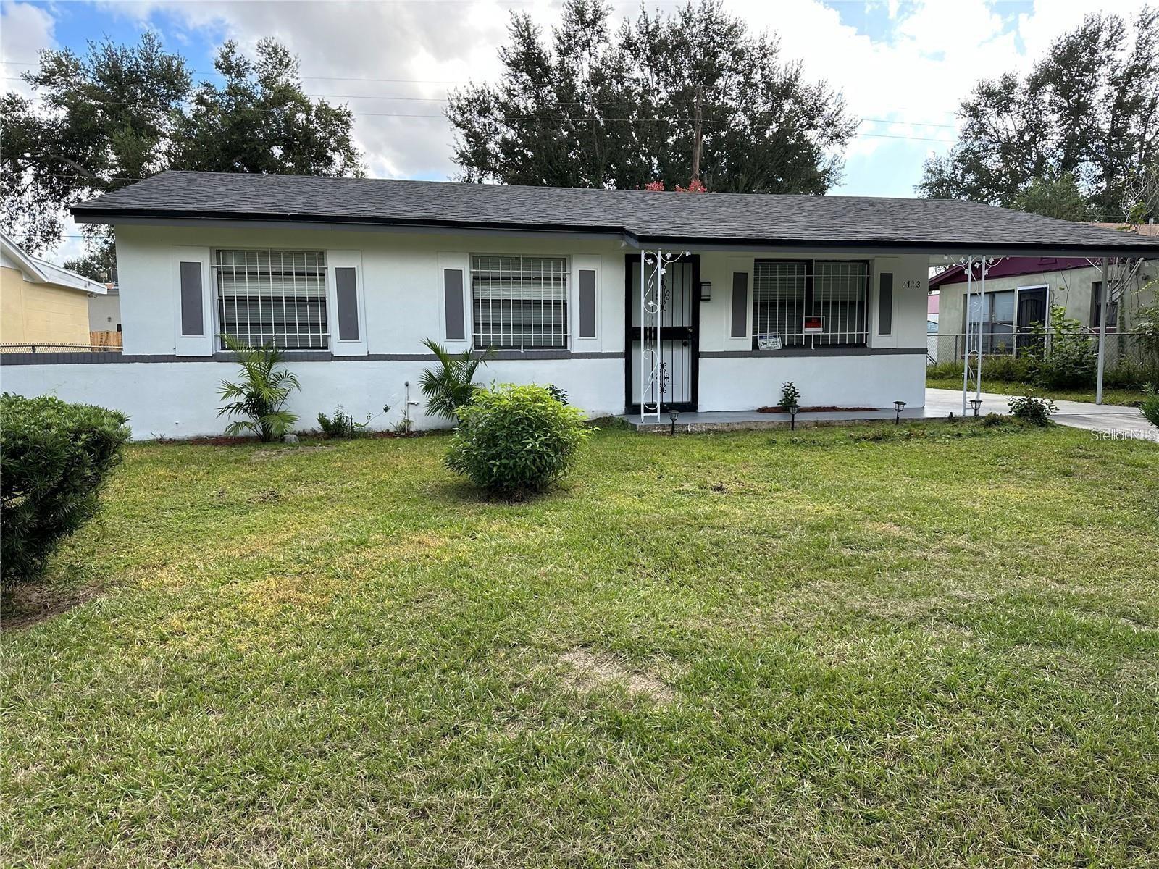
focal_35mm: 24
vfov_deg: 56.8
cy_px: 434
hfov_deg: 71.6
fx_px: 804
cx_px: 580
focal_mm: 6.86
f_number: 1.78
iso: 80
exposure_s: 1/999
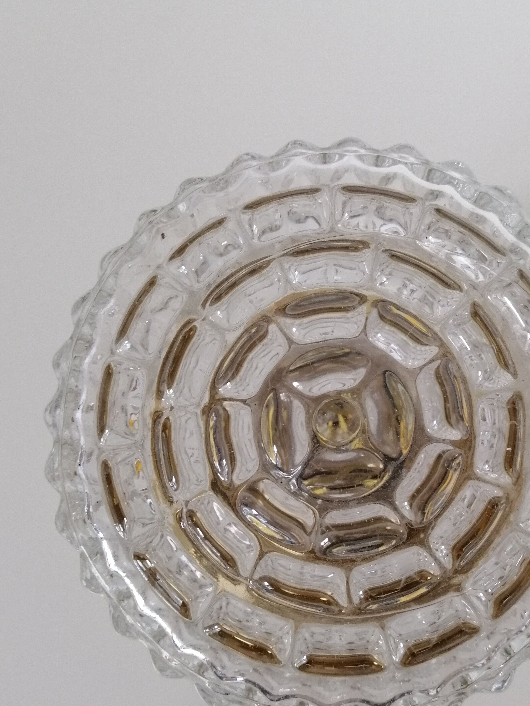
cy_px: 411
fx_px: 796
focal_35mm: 39
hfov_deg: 36.7
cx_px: 312
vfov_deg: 47.7
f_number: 1.8
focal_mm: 3.95
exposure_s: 1/33.3
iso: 125
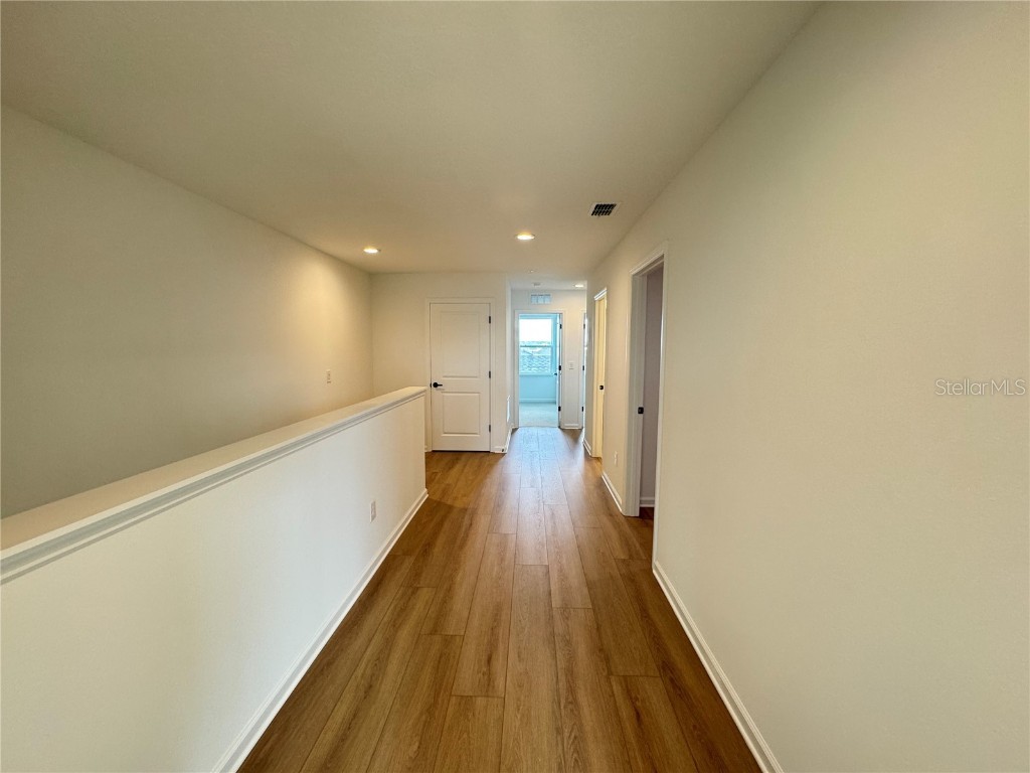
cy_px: 386
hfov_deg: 102.1
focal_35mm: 14
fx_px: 417
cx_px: 515
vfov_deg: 85.7
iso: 160
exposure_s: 1/60
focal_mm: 2.22
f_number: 2.2
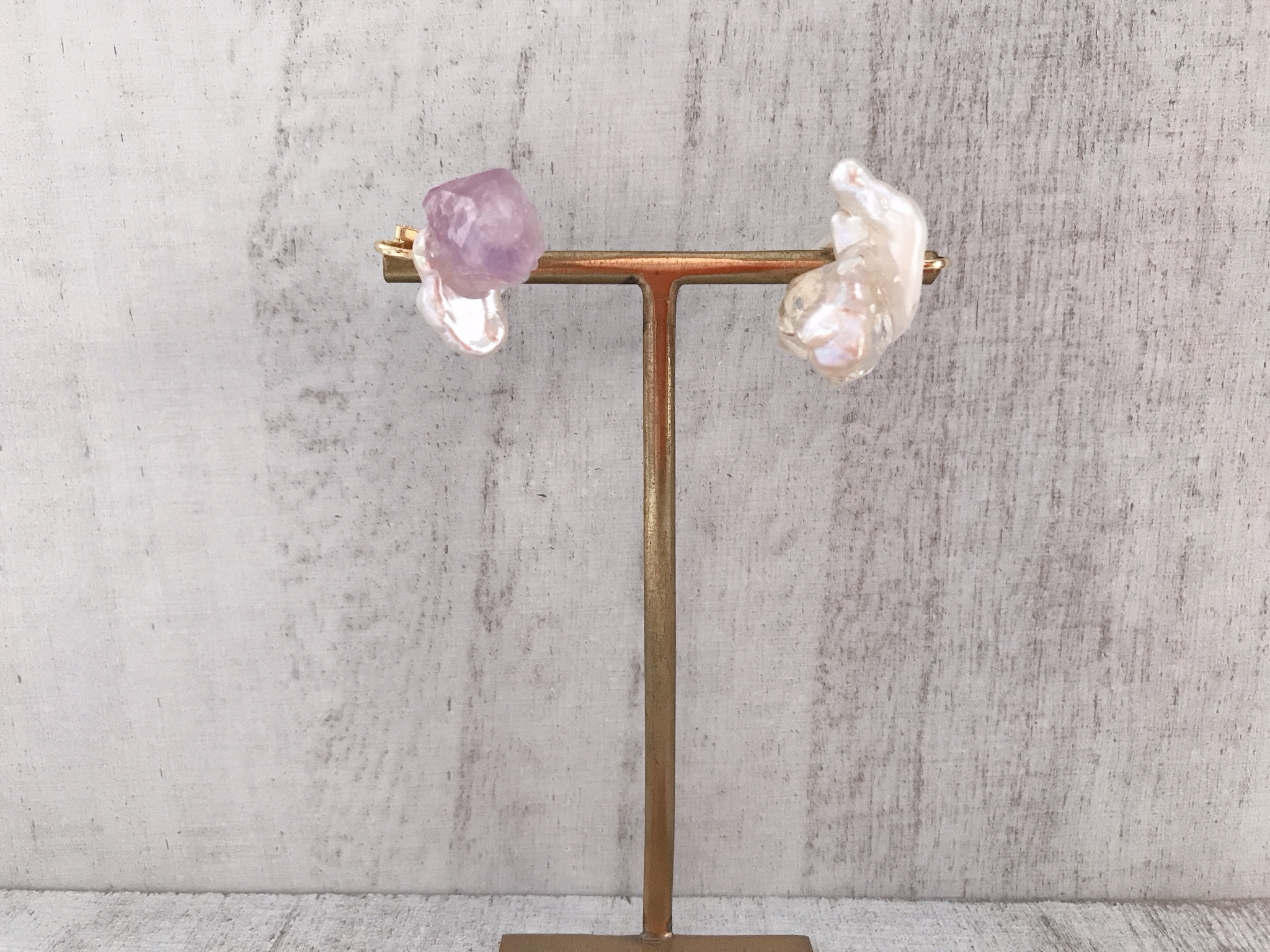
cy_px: 476
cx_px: 635
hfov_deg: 63.4
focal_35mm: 28
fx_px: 1027
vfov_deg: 49.7
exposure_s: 1/15
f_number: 1.8
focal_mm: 3.99
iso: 80
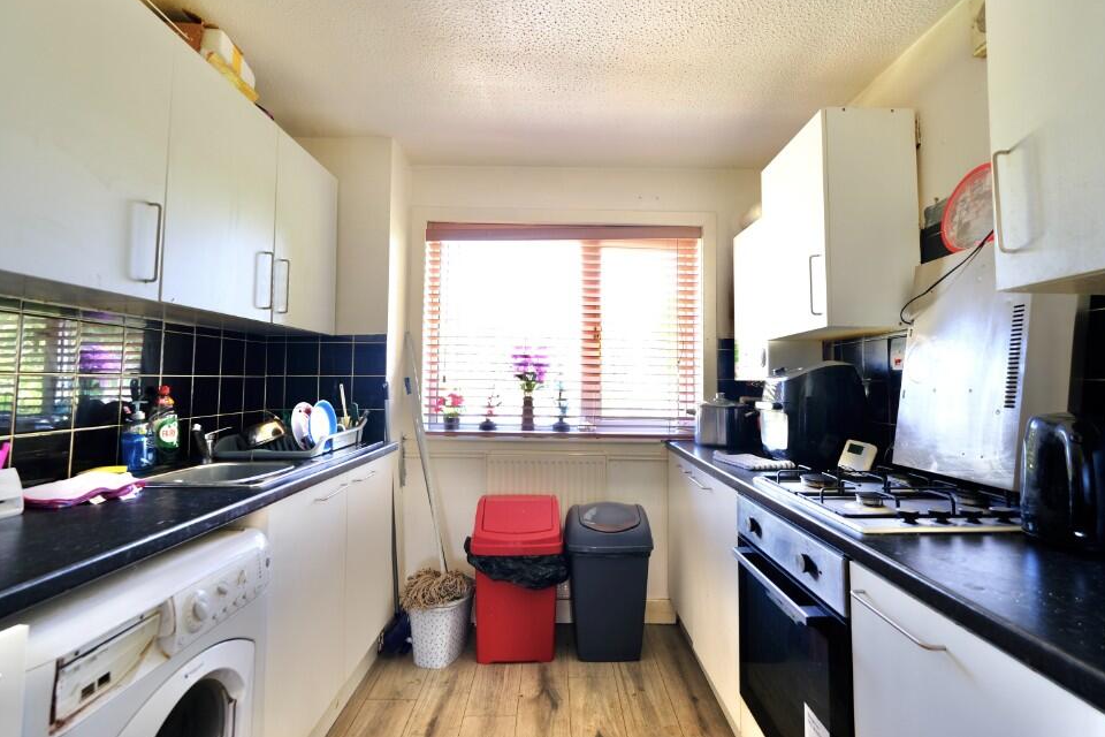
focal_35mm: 16
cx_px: 569
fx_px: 491
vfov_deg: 73.7
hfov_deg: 96.7
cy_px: 346
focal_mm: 10
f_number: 4
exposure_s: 1/7
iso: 160
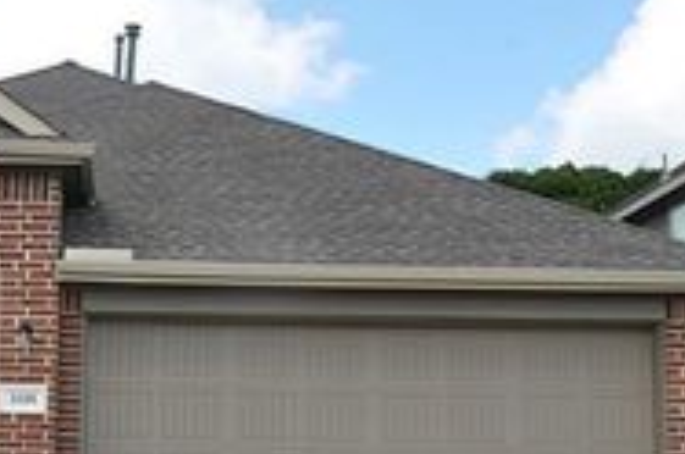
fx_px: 1602
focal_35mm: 84
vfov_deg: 16.1
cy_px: 282
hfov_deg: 23.6
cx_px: 103
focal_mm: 21
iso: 200
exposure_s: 1/200
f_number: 10
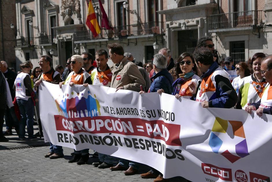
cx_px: 136
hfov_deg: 28.8
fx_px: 529
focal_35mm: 70
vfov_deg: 19.5
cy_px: 91
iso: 100
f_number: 2.8
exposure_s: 1/3200
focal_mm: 31.5
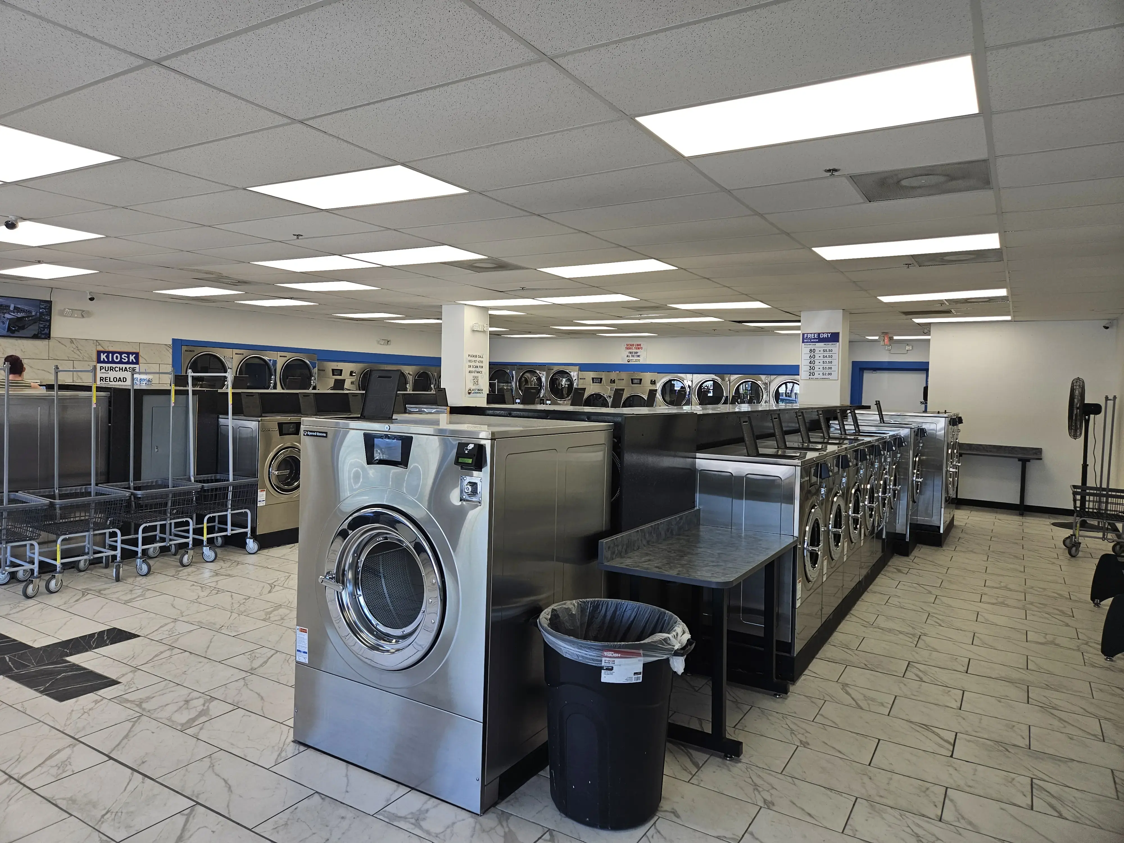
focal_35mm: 23
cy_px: 422
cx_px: 562
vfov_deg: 58.9
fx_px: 747
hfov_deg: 73.9
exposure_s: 1/120
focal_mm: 5.4
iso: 40
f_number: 1.8
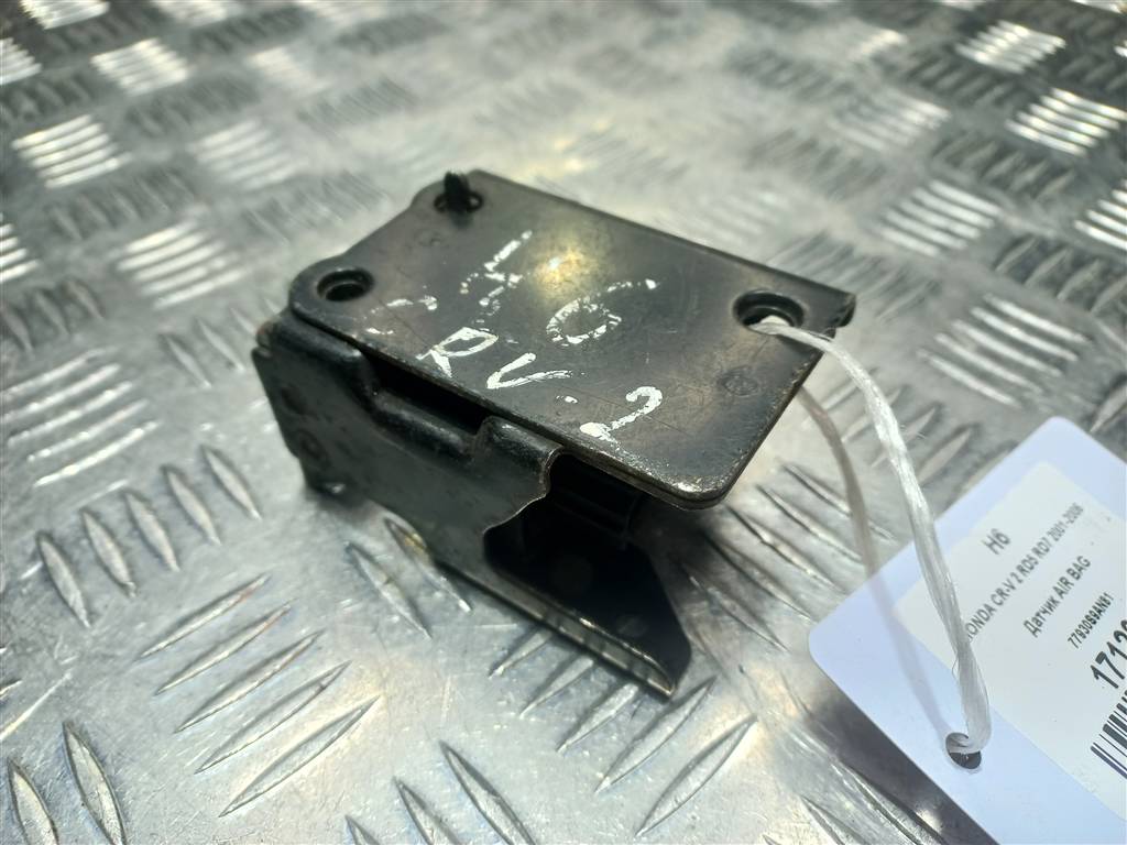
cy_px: 422
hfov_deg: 69.4
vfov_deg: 54.9
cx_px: 564
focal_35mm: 25
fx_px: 814
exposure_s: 1/50
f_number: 1.8
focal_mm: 4.6
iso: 32
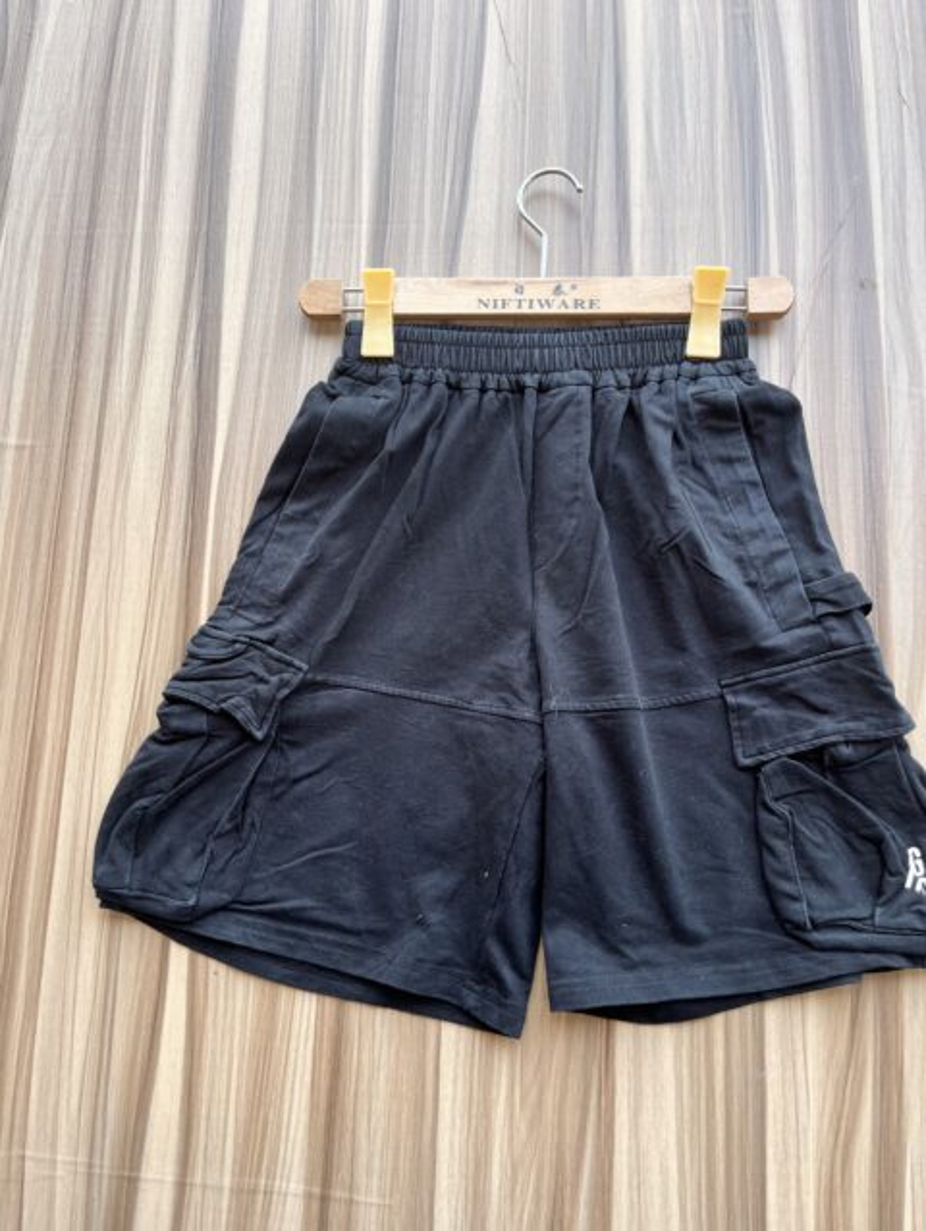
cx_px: 463
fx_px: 926
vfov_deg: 67.2
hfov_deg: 53.2
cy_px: 616
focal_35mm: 26
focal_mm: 5.1
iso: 50
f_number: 1.6
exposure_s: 1/316
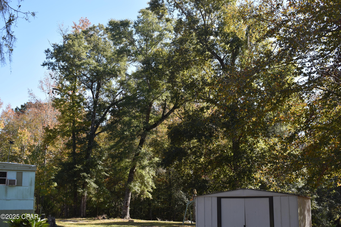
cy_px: 114
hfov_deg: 45.0
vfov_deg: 30.8
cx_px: 170
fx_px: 412
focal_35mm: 44
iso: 100
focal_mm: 29
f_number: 6.3
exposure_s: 1/160
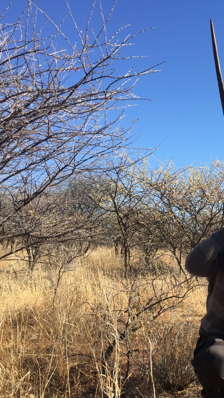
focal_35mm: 43
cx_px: 242
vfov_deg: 47.4
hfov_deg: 25.8
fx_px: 454
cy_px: 199
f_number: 2.2
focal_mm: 4.15
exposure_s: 1/1041
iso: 32
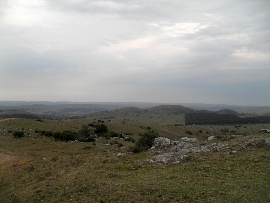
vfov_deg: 40.7
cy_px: 102
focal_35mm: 35
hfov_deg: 52.6
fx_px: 273
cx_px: 135
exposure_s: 1/500
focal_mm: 6.2
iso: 100
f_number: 2.8
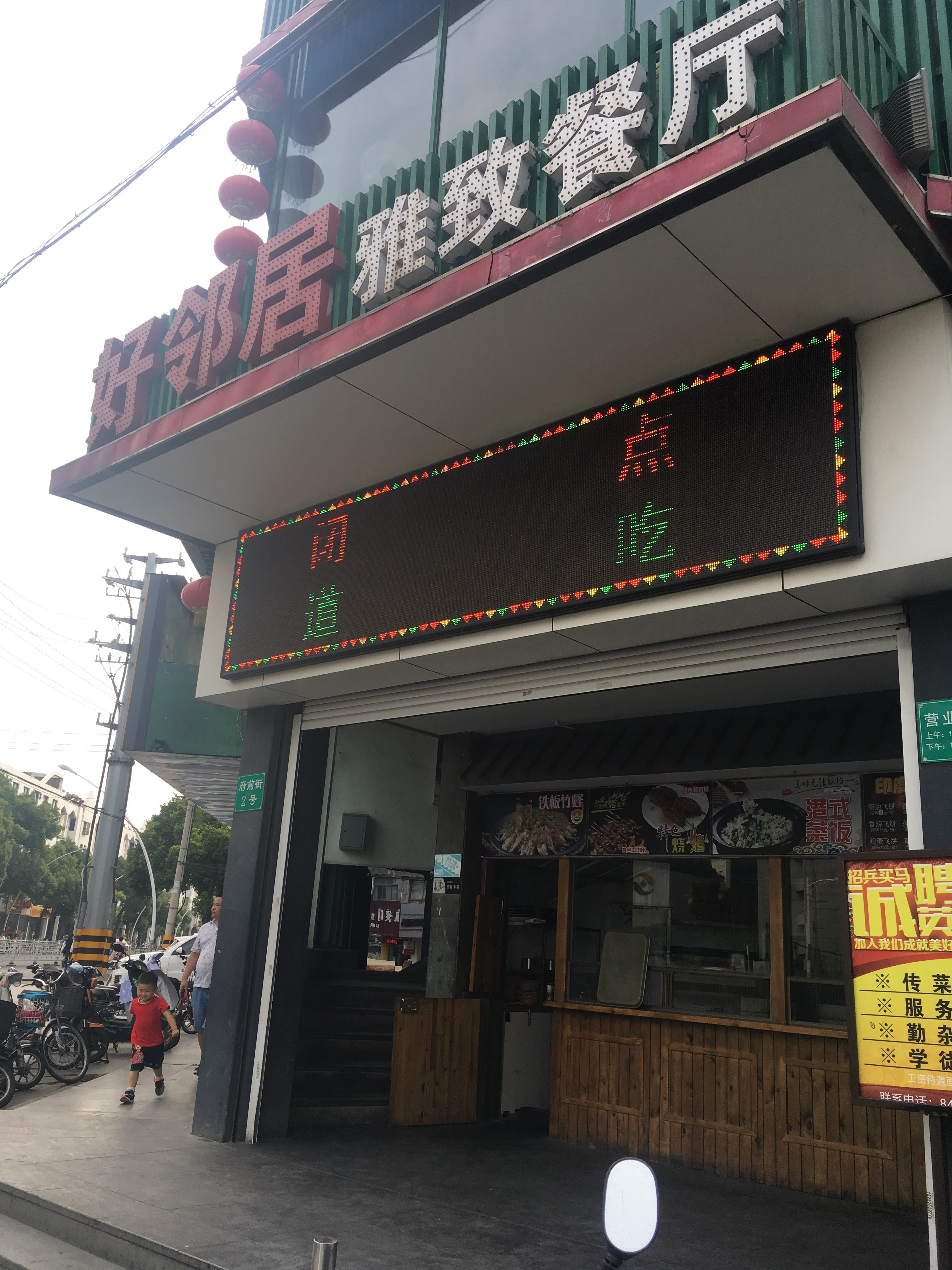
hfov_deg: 48.2
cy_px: 635
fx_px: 1063
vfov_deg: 61.7
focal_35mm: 29
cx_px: 476
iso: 25
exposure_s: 1/326
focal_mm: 4.15
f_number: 2.2
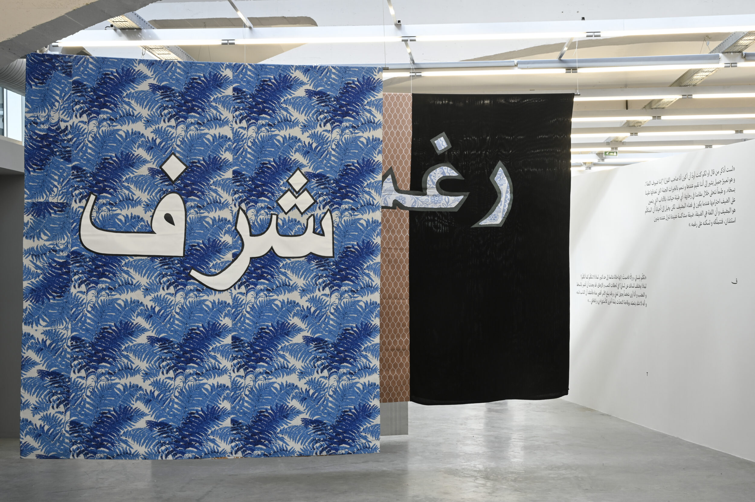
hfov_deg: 38.2
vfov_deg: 26.0
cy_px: 251
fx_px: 1090
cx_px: 378
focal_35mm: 52
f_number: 16
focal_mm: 52
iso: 125
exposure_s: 1/3.33
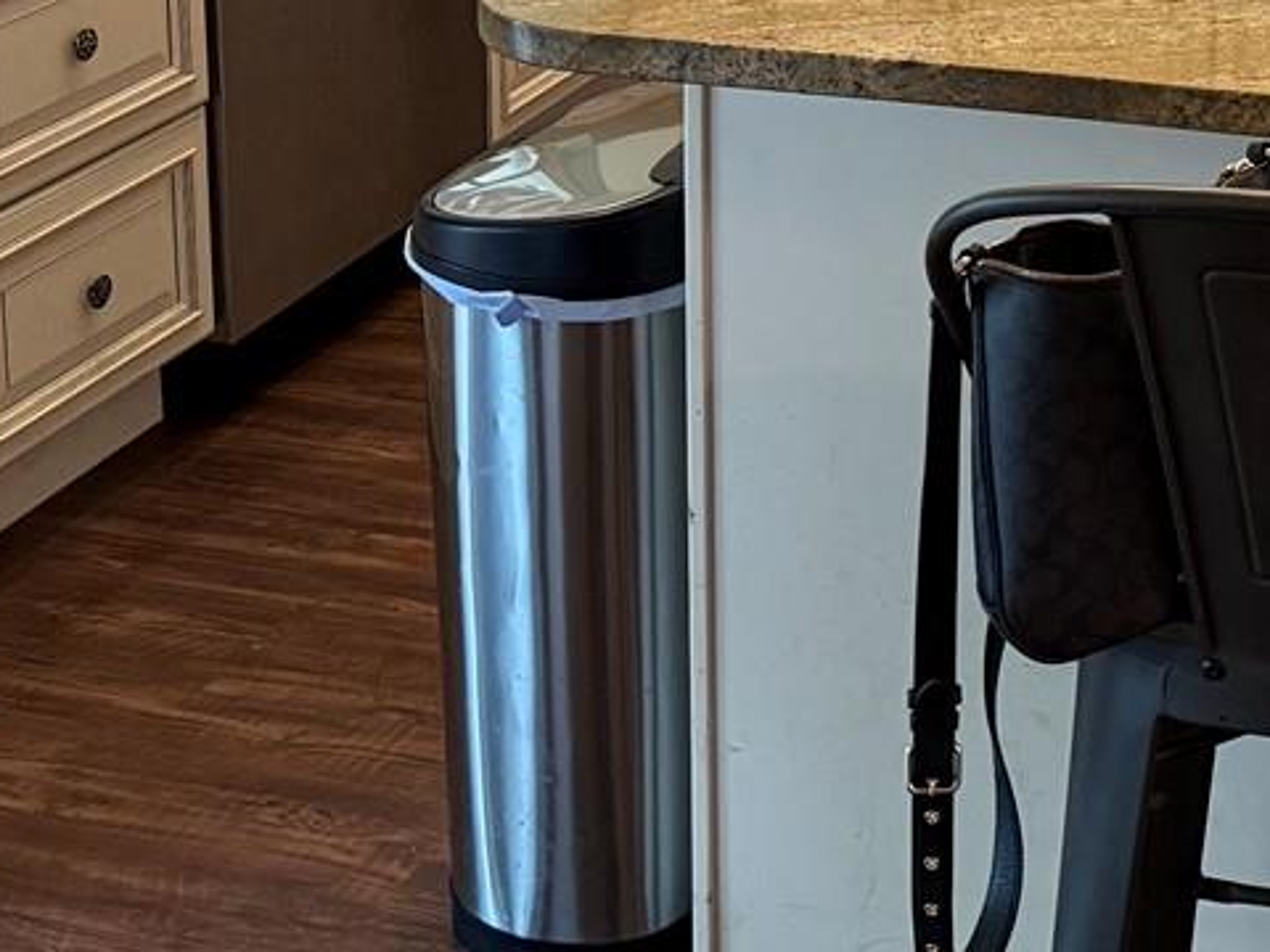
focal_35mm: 80
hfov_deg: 23.5
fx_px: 2935
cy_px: -592
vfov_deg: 16.3
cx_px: 1241
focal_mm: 6.76
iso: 320
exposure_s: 1/60
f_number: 1.78
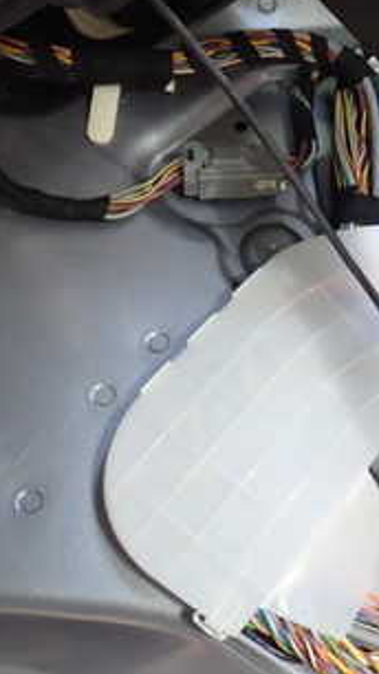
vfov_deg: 32.5
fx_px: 1144
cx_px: 584
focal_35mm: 64
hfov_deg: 16.9
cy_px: 220
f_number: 2.3
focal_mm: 5.4
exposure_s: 1/80
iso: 100
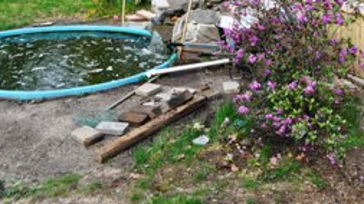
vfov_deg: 23.0
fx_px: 482
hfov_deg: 41.0
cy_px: 0
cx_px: 235
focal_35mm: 50
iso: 220
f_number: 5.6
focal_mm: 18
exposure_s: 1/125
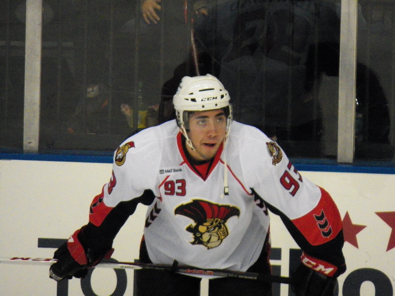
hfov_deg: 2.4
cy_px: 148
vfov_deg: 1.8
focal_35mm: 840
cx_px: 198
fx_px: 9585
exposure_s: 1/160
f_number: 5.6
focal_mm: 147
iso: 3200
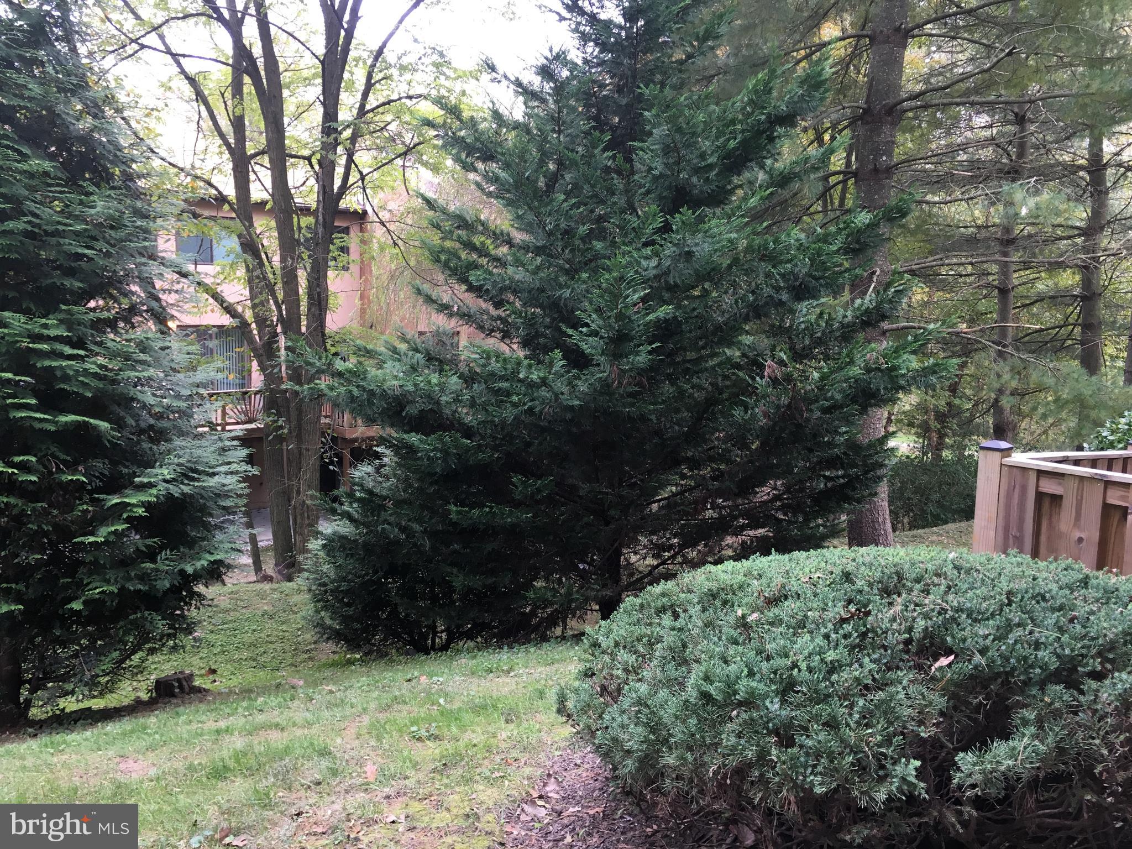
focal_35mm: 29
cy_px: 424
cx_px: 566
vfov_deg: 48.2
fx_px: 948
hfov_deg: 61.7
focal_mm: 4.15
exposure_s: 1/30
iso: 25
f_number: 2.2
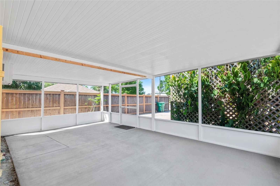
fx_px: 124
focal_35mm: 16
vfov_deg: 73.6
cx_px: 140
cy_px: 93
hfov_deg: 96.8
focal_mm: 16
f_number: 9
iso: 100
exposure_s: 1/15
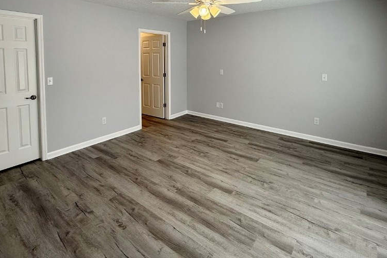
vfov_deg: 58.9
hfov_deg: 84.0
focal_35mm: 20
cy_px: 67
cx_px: 190
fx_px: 215
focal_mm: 2.22
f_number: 2.2
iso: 64
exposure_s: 1/126
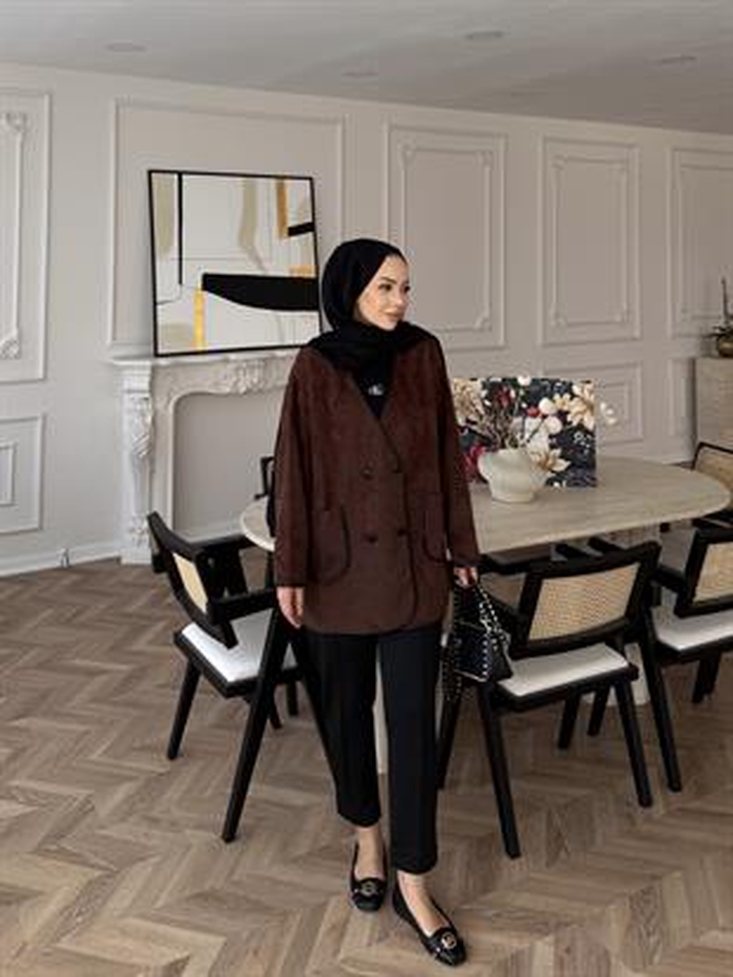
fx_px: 677
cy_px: 488
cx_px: 366
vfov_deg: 71.6
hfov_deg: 56.8
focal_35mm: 24
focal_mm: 6.76
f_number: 1.78
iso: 64
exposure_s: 1/215
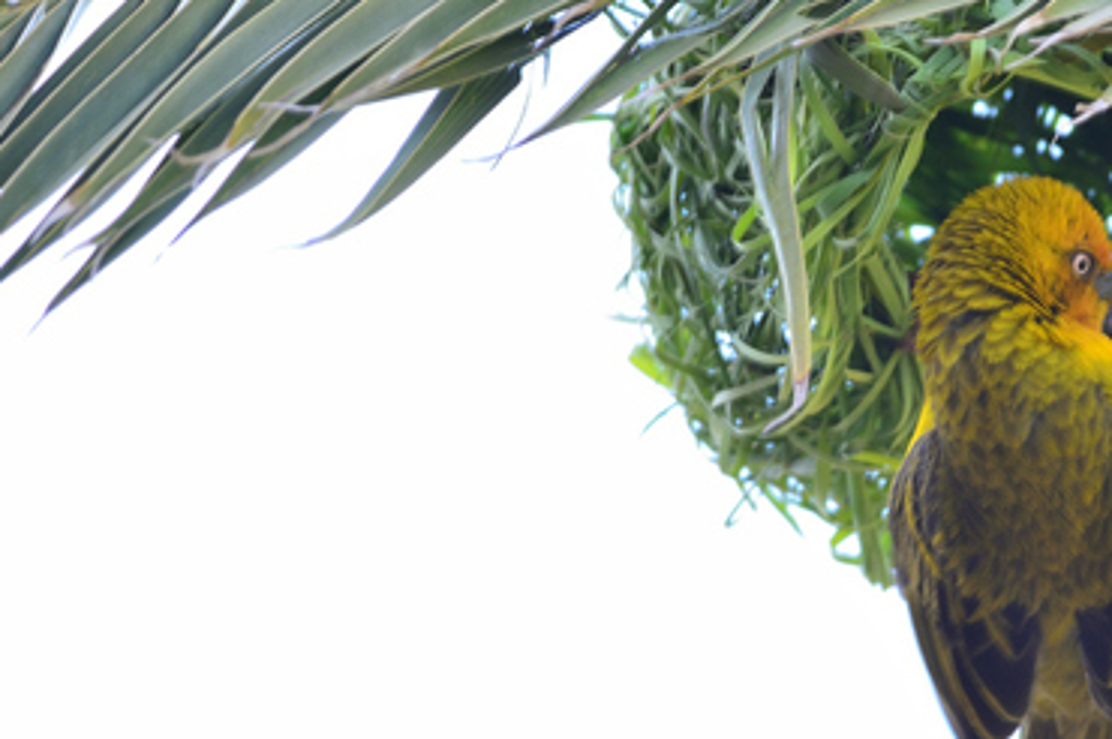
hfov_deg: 3.0
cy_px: 368
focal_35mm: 680
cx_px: 989
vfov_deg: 2.0
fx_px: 20985
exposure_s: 1/100
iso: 400
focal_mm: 240
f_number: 5.3
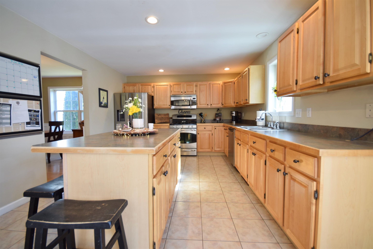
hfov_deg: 100.4
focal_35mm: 15
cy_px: 124
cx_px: 186
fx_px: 155
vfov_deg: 77.3
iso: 200
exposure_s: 1/15
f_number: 6.3
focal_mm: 10
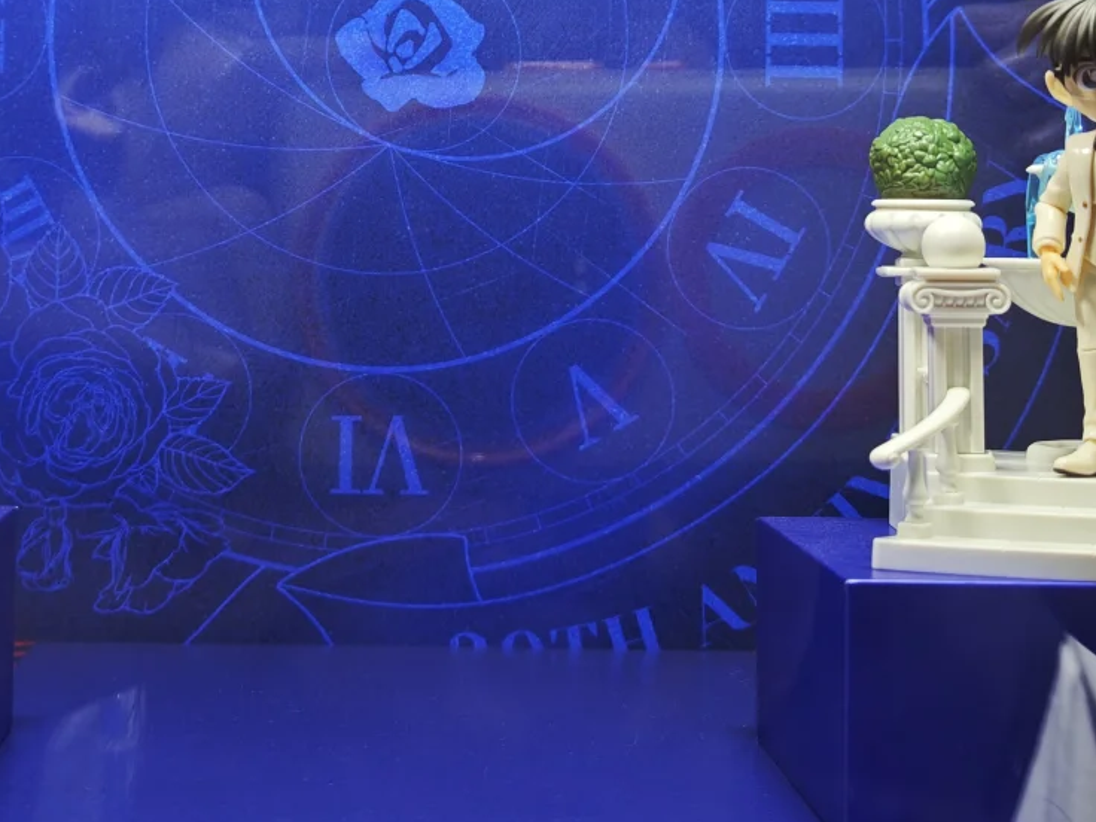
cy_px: 46
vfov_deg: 16.2
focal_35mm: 90
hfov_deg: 21.7
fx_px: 2850
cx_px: 429
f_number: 2
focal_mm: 8.72
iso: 50
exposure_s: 1/134
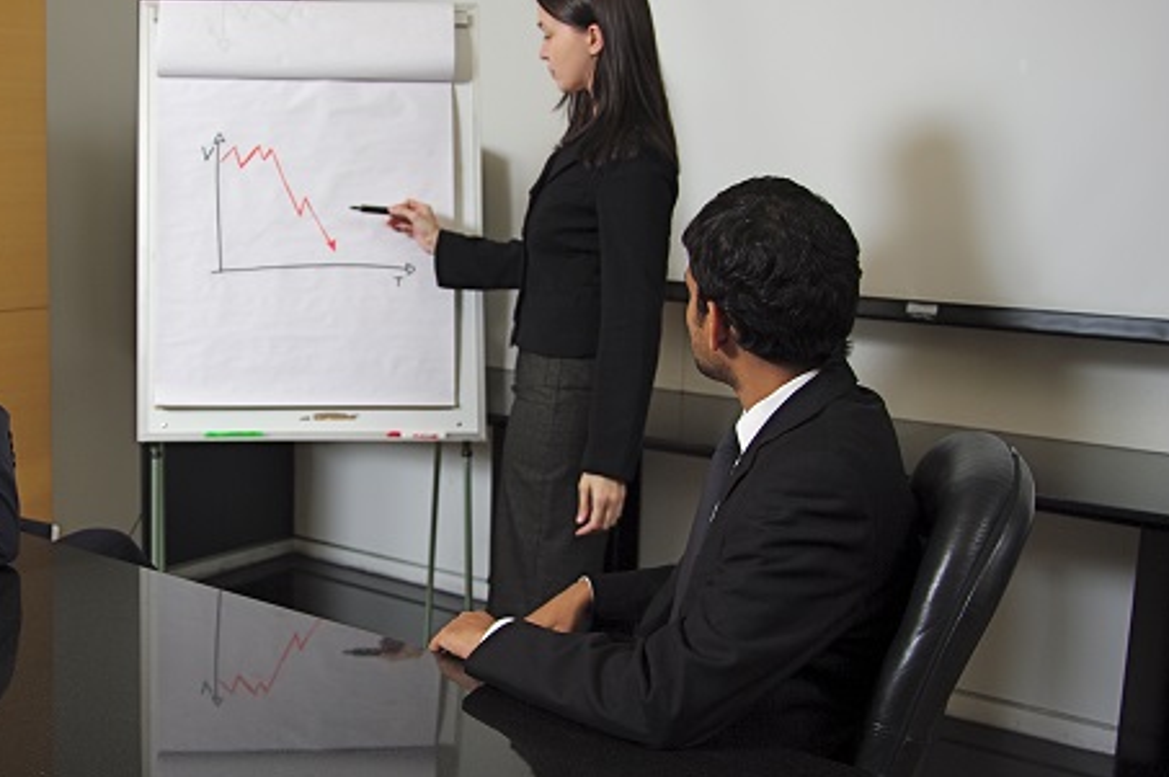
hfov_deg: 39.7
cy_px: 381
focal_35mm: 49
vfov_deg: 27.5
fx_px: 1589
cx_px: 356
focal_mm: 23.13
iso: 100
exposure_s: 1/180
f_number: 4.5
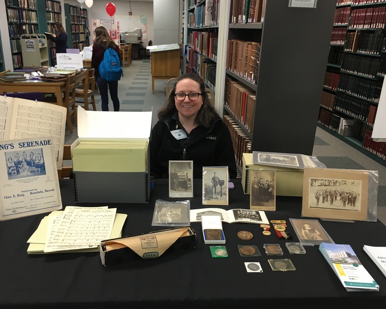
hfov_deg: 57.2
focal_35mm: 31
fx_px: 354
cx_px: 186
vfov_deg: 47.1
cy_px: 155
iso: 50
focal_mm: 4.15
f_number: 2.2
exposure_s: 1/30
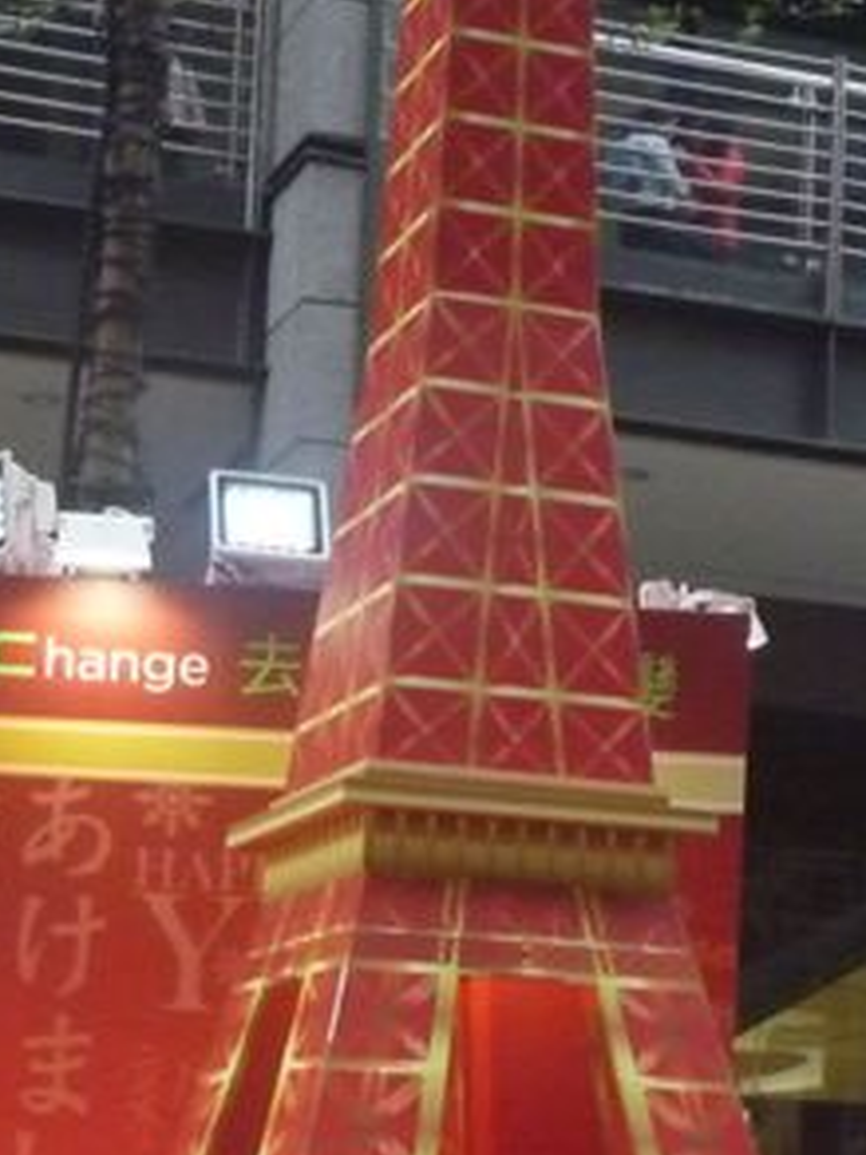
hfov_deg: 18.8
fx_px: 2602
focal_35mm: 78
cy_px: 1115
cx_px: 210
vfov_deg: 24.1
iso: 1600
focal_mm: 6.8
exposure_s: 1/400
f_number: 4
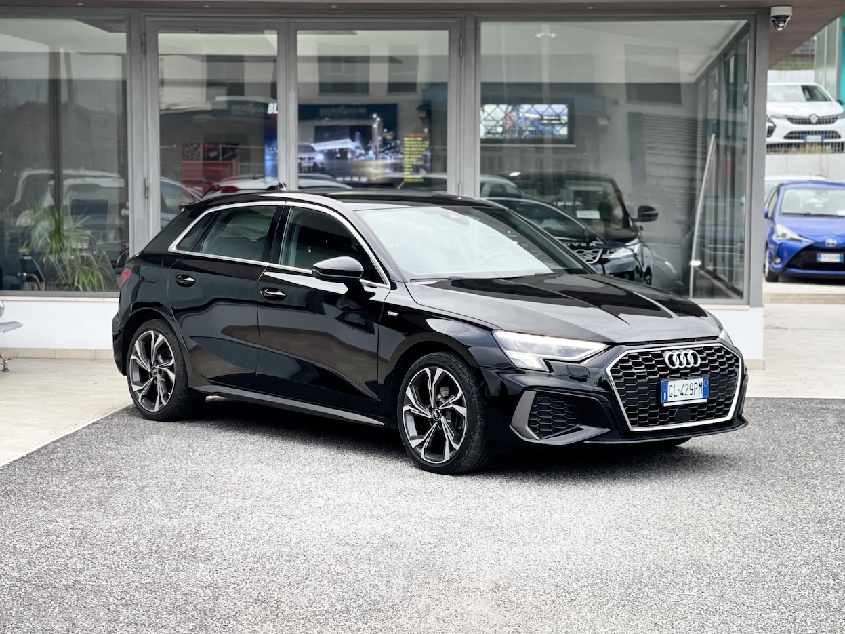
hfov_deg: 30.3
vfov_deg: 22.9
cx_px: 422
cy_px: 317
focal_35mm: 64
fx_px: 1562
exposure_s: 1/121
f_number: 2.2
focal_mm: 7.5
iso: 64
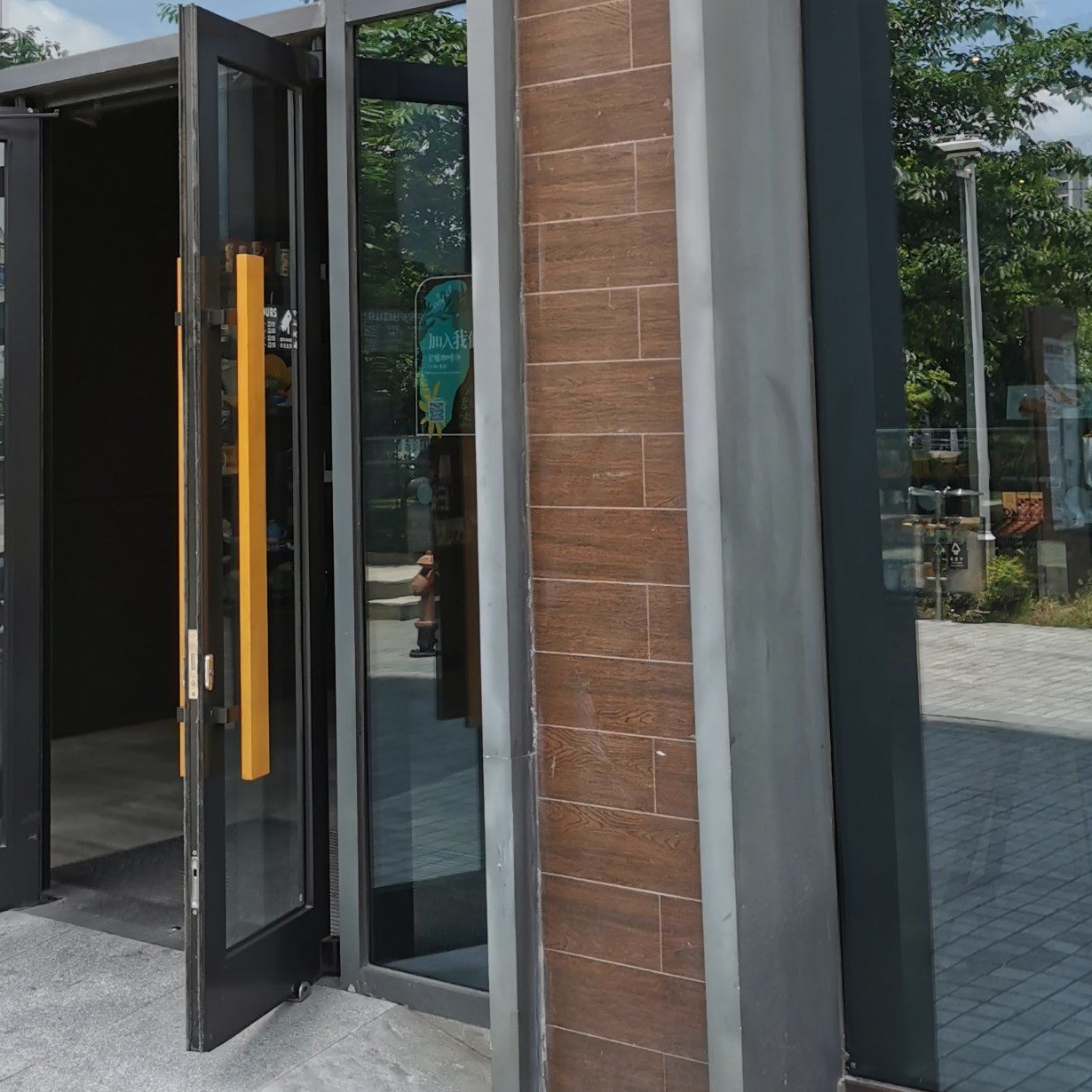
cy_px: 250
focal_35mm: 53
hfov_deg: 32.2
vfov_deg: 31.5
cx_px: 473
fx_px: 1892
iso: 50
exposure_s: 1/769
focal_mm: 5.58
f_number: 1.8
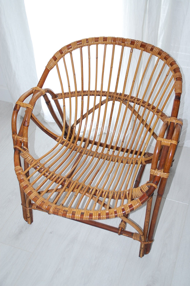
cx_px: 95
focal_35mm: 48
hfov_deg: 28.0
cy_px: 143
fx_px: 381
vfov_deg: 41.1
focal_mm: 32
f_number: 4.2
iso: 400
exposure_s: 1/60
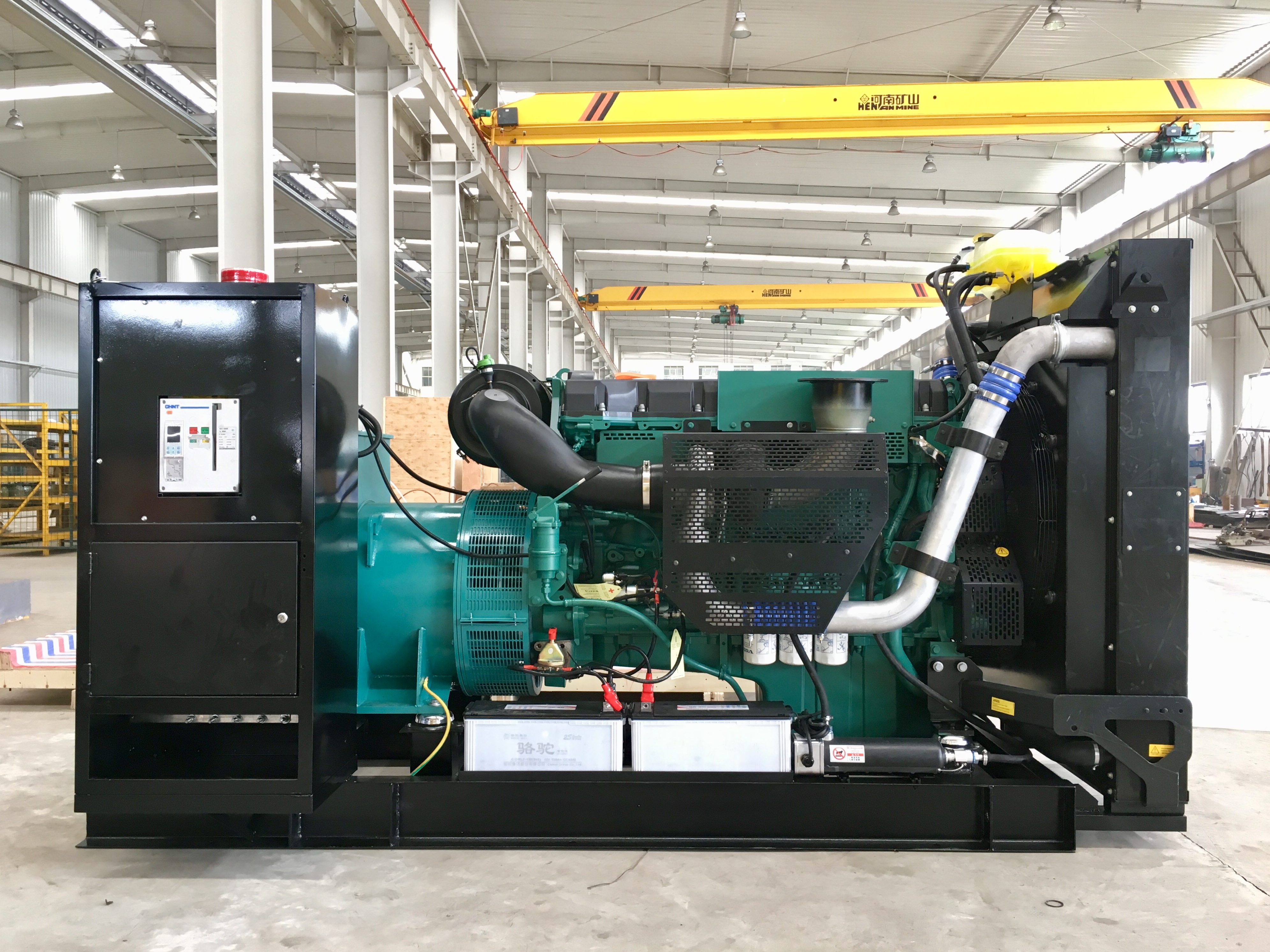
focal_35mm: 29
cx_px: 635
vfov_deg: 48.2
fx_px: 1064
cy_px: 476
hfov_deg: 61.7
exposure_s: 1/33
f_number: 2.2
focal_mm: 4.15
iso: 80
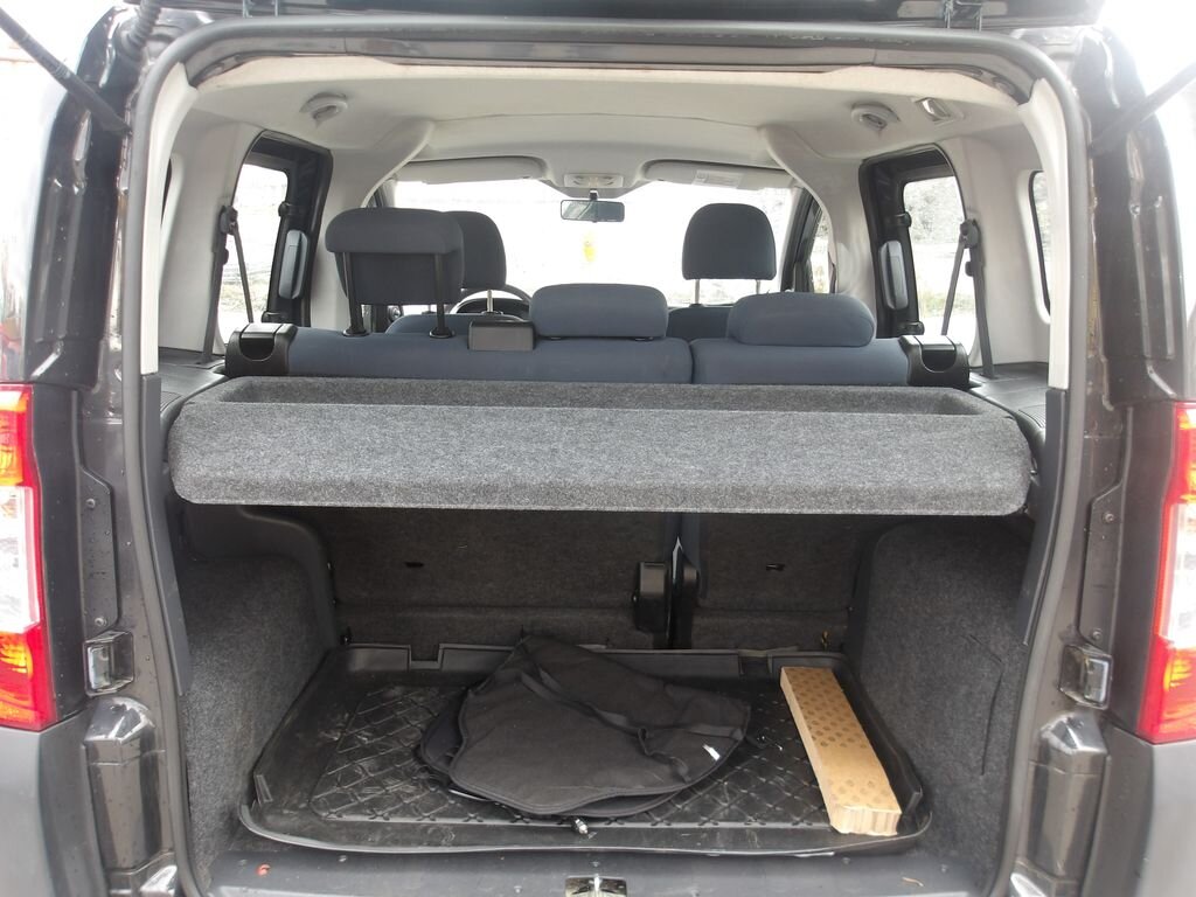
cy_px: 448
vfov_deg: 51.4
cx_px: 598
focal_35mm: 27
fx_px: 933
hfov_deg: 65.3
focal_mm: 4.9
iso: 110
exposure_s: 1/30
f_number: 3
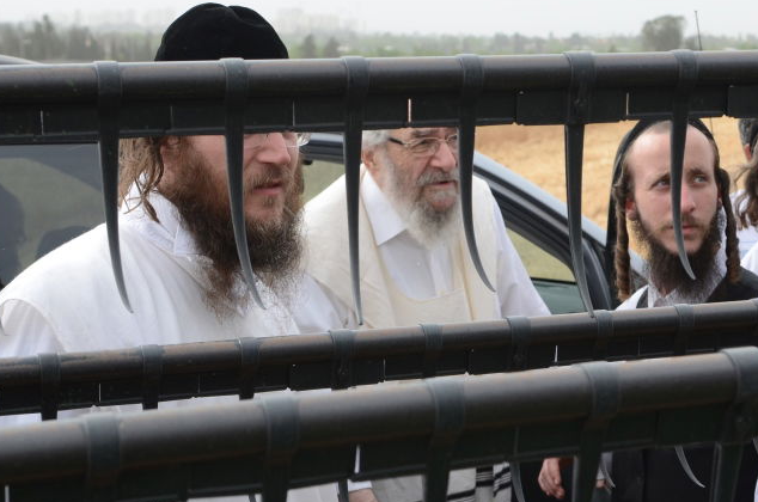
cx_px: 464
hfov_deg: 24.0
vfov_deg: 16.0
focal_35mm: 85
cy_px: 273
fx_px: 1782
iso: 320
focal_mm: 35
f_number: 5.6
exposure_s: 1/500
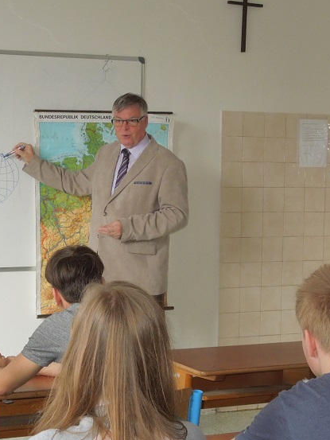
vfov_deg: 21.7
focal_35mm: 90
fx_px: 1144
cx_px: 141
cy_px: 272
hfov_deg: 16.4
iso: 450
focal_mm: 9.8
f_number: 4.2
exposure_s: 1/30
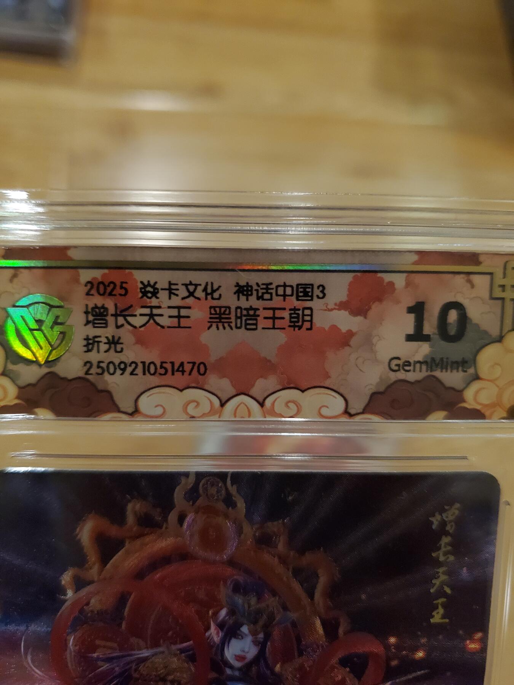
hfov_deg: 53.1
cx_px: 257
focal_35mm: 26
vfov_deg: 67.3
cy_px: 342
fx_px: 515
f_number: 1.5
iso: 640
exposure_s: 1/33
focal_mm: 4.3
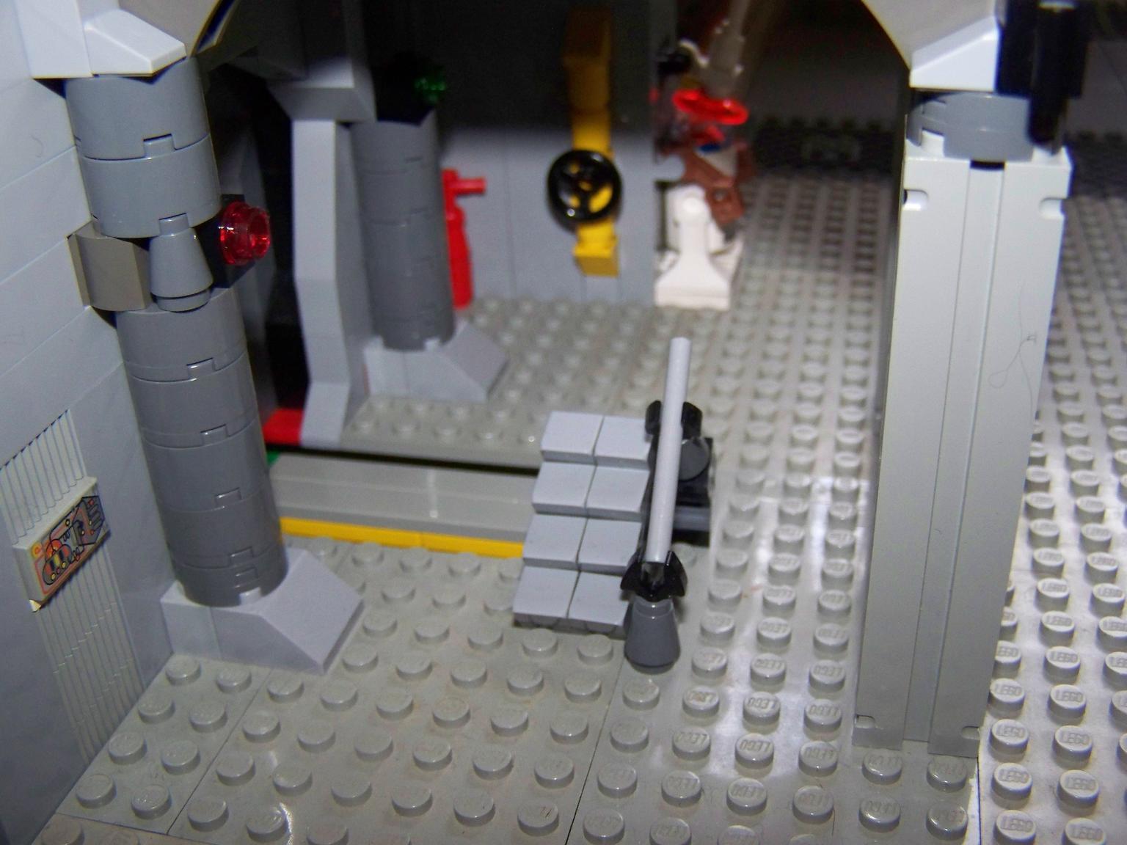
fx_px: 1237
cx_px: 564
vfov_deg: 37.7
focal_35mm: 38
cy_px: 422
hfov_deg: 49.0
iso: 200
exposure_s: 1/30
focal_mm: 6.3
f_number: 2.8
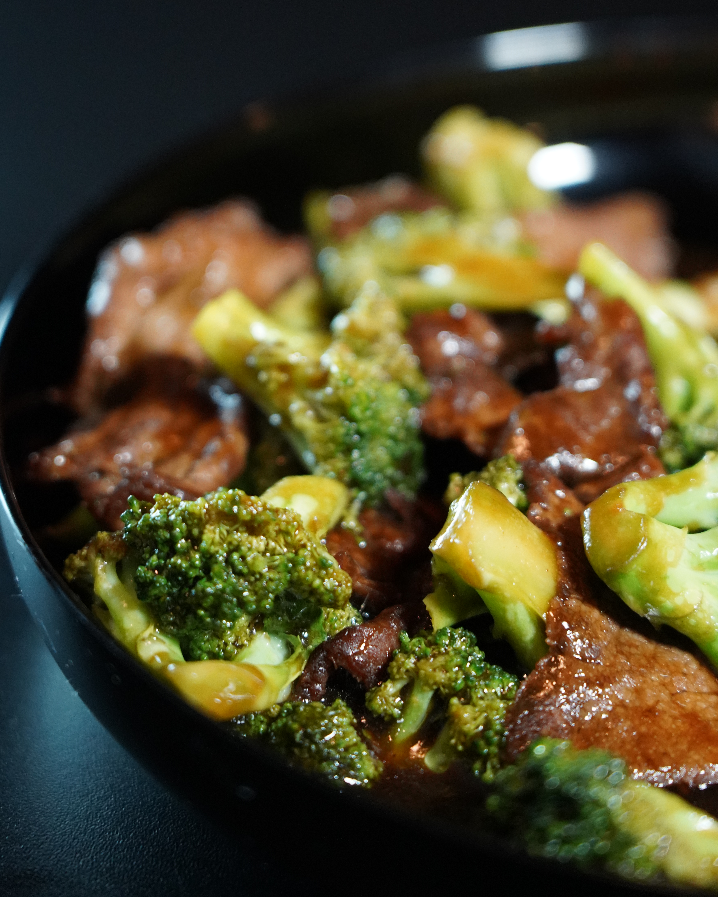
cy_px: 368
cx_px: 360
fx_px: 3161
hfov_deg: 13.0
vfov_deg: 16.1
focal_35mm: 119
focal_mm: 105
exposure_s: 1/160
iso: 5000
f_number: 4
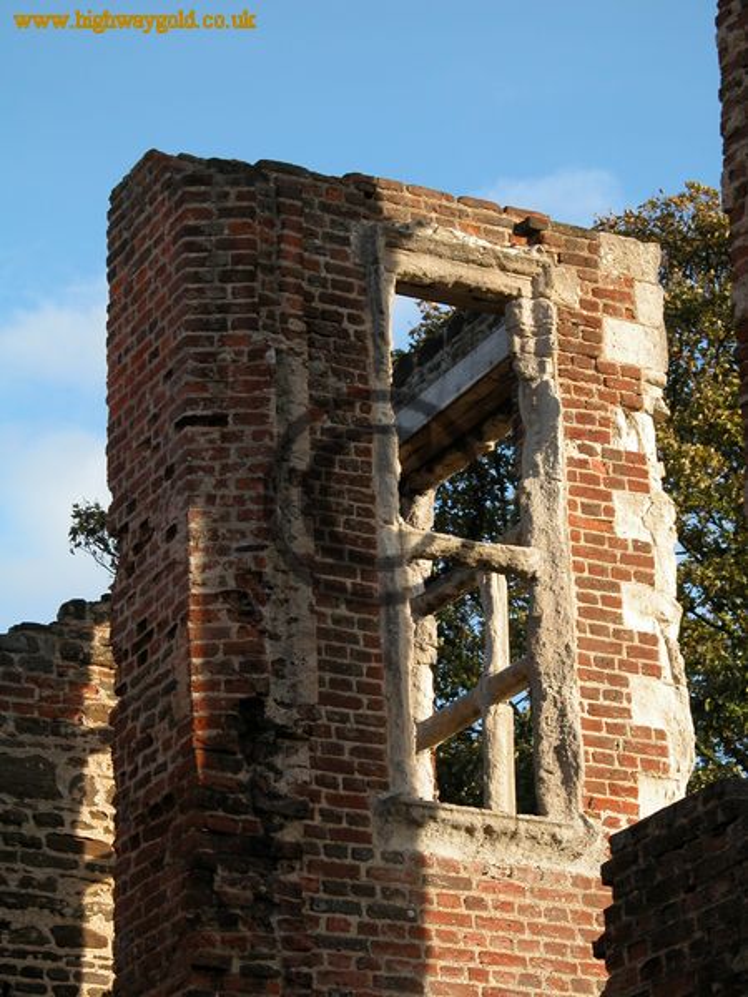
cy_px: 498
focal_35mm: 116
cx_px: 374
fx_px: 3342
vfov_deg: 17.0
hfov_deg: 12.8
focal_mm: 29.5
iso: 100
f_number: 4.2
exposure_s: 1/296
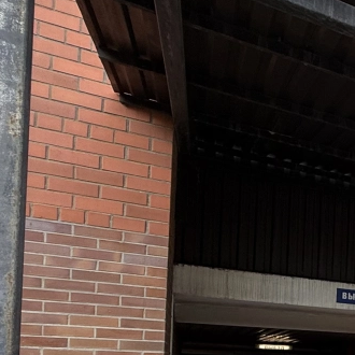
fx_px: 545
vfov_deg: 32.7
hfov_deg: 23.4
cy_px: 365
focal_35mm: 47
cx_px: 604
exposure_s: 1/142
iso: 64
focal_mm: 2.22
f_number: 2.2
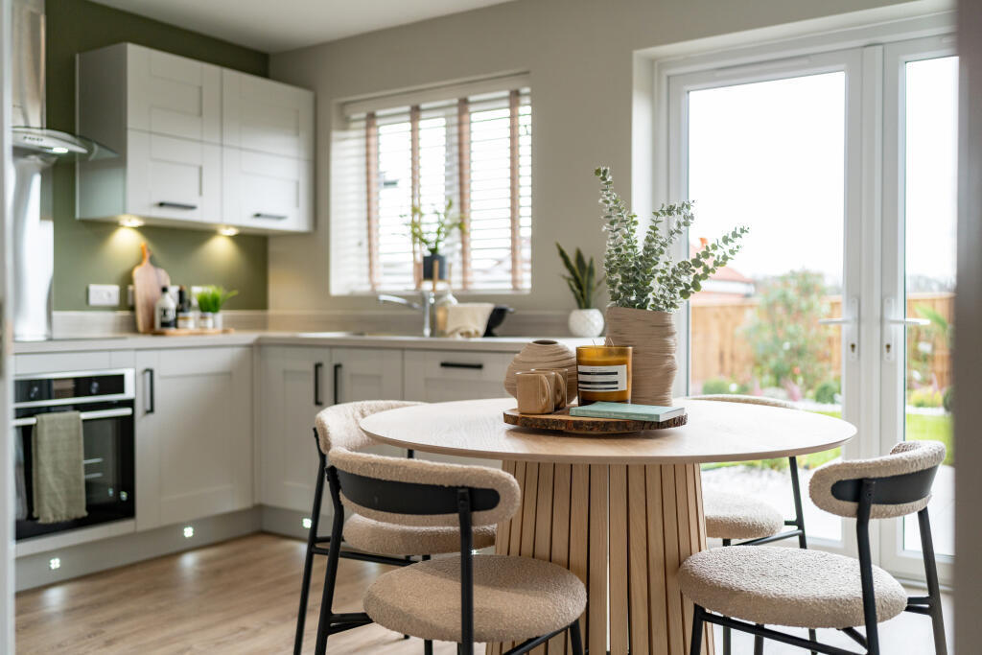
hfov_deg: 54.4
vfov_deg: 37.9
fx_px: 955
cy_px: 328
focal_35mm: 35
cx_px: 491
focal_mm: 35
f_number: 1.4
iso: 320
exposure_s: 1/1000
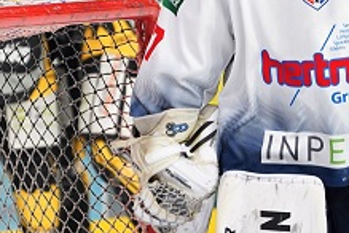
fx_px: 6543
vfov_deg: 2.0
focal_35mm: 675
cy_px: 10
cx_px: 78
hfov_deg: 3.1
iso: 1250
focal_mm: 200
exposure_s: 1/250
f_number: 4
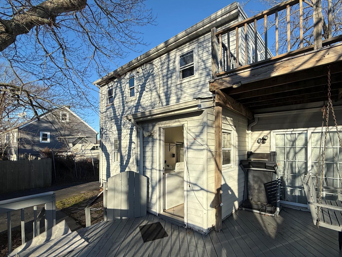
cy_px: 147
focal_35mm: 17
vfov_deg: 74.3
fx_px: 168
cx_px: 200
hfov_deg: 90.2
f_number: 2.2
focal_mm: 2.22
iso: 50
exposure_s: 1/1745
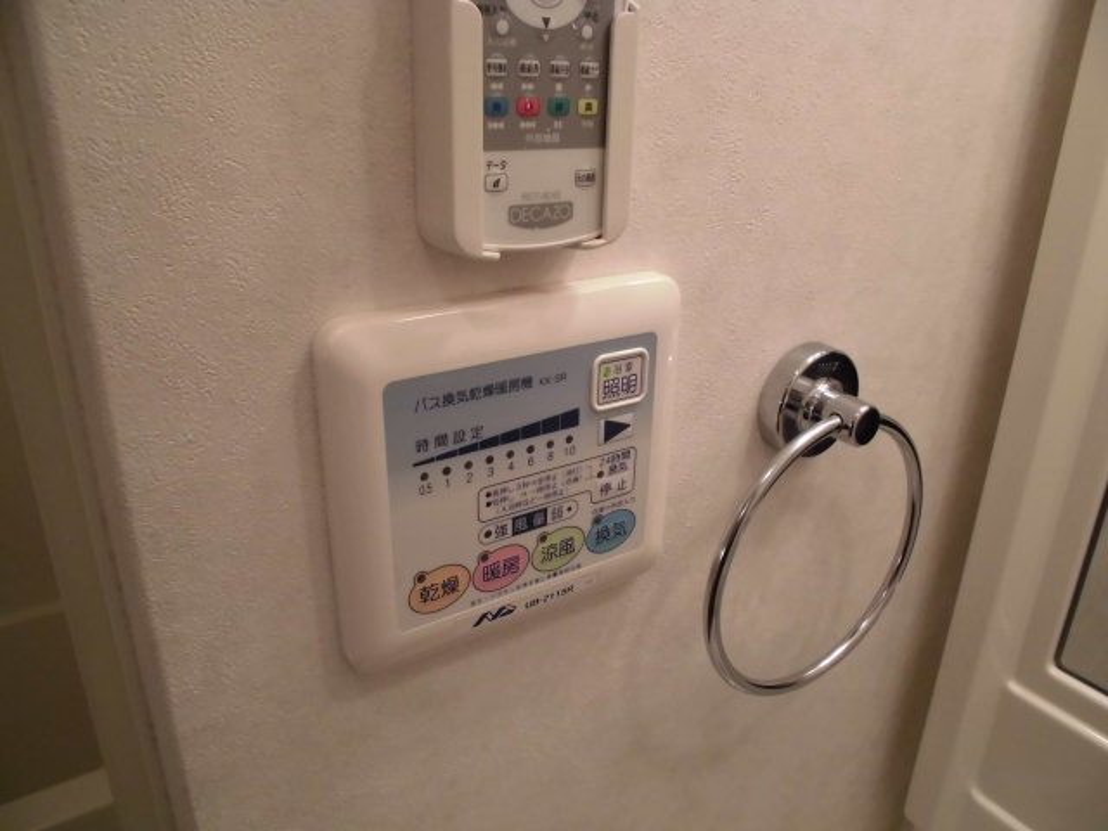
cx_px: 554
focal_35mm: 26
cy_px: 416
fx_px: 832
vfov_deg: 53.1
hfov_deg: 67.3
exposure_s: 1/60
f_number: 3.5
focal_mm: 4.6
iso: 200
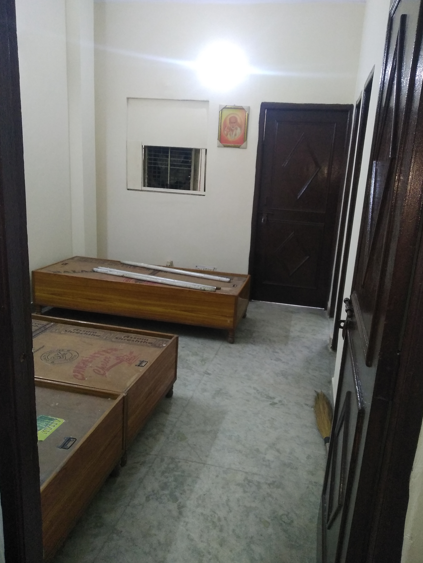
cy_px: 282
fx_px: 440
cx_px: 217
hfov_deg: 51.3
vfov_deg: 65.3
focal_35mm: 27
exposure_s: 1/33
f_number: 2.2
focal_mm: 3.82
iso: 640
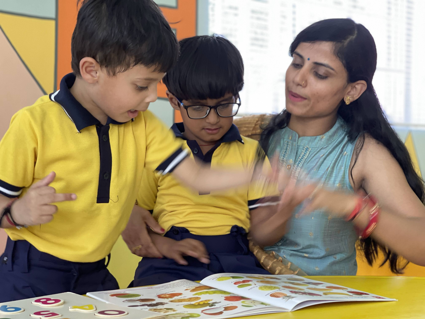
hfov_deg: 30.3
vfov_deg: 22.9
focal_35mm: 64
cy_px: 160
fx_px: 786
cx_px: 212
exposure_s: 1/33
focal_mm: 7.5
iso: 200
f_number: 2.2
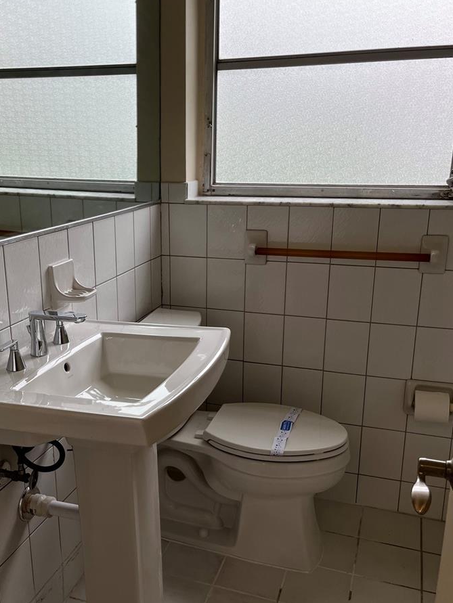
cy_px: 324
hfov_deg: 40.4
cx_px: 163
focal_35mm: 35
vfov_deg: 52.6
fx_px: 610
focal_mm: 5.1
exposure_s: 1/303
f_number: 1.6
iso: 50
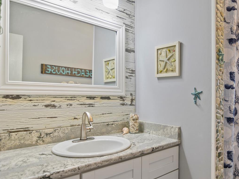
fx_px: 166
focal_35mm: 24
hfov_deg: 68.0
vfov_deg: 56.8
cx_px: 173
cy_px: 95
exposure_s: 1/6
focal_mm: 11
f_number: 2.8
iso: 100
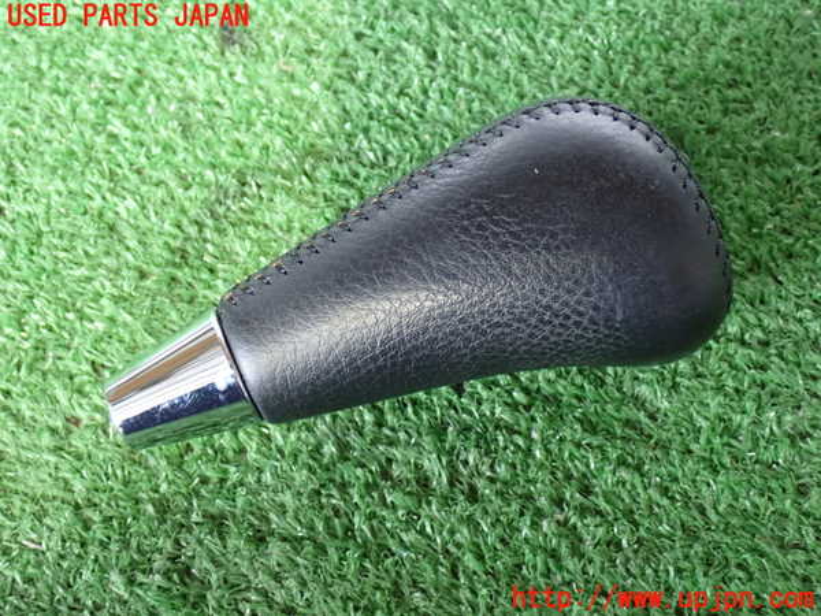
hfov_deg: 40.4
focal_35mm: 47
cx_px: 410
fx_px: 1115
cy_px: 308
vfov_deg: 30.9
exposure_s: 1/20
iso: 800
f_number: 3.1
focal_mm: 8.4
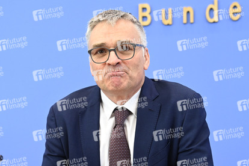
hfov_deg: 51.9
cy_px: 89
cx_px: 116
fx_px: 256
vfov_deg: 35.9
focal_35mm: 37
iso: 4000
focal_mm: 34
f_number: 4
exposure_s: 1/640
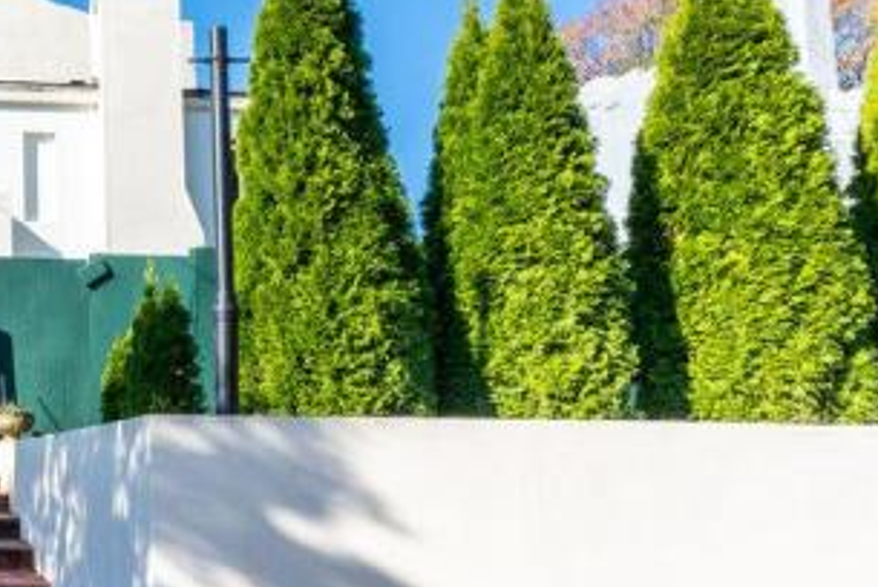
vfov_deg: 38.4
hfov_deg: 46.9
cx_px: -14
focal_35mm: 33
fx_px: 806
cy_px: 106
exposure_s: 1/8000
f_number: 8
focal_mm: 14
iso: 800
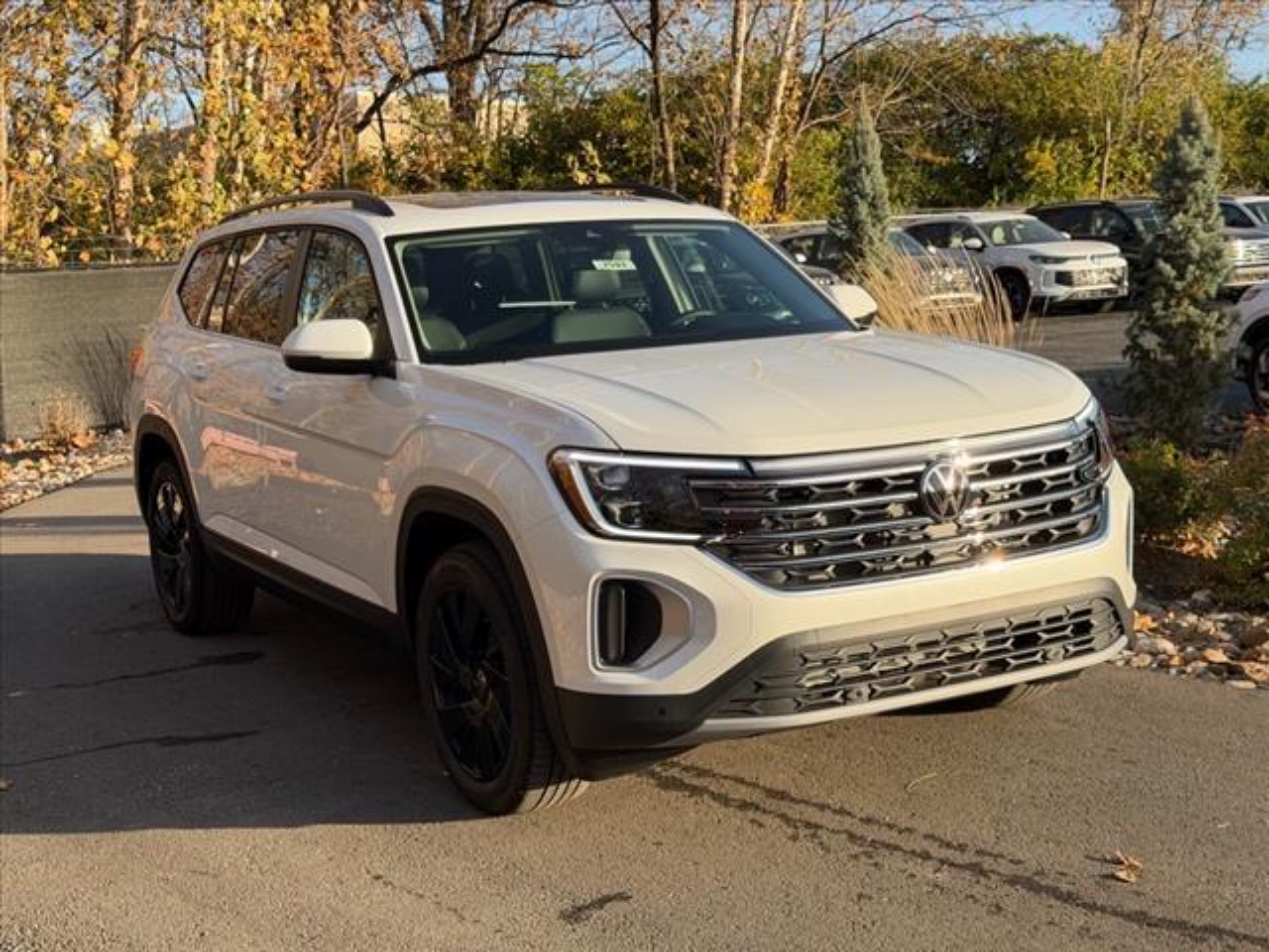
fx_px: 1760
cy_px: 476
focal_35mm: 48
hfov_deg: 39.7
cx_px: 634
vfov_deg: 30.3
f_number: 1.78
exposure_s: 1/1754
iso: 64
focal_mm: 6.76
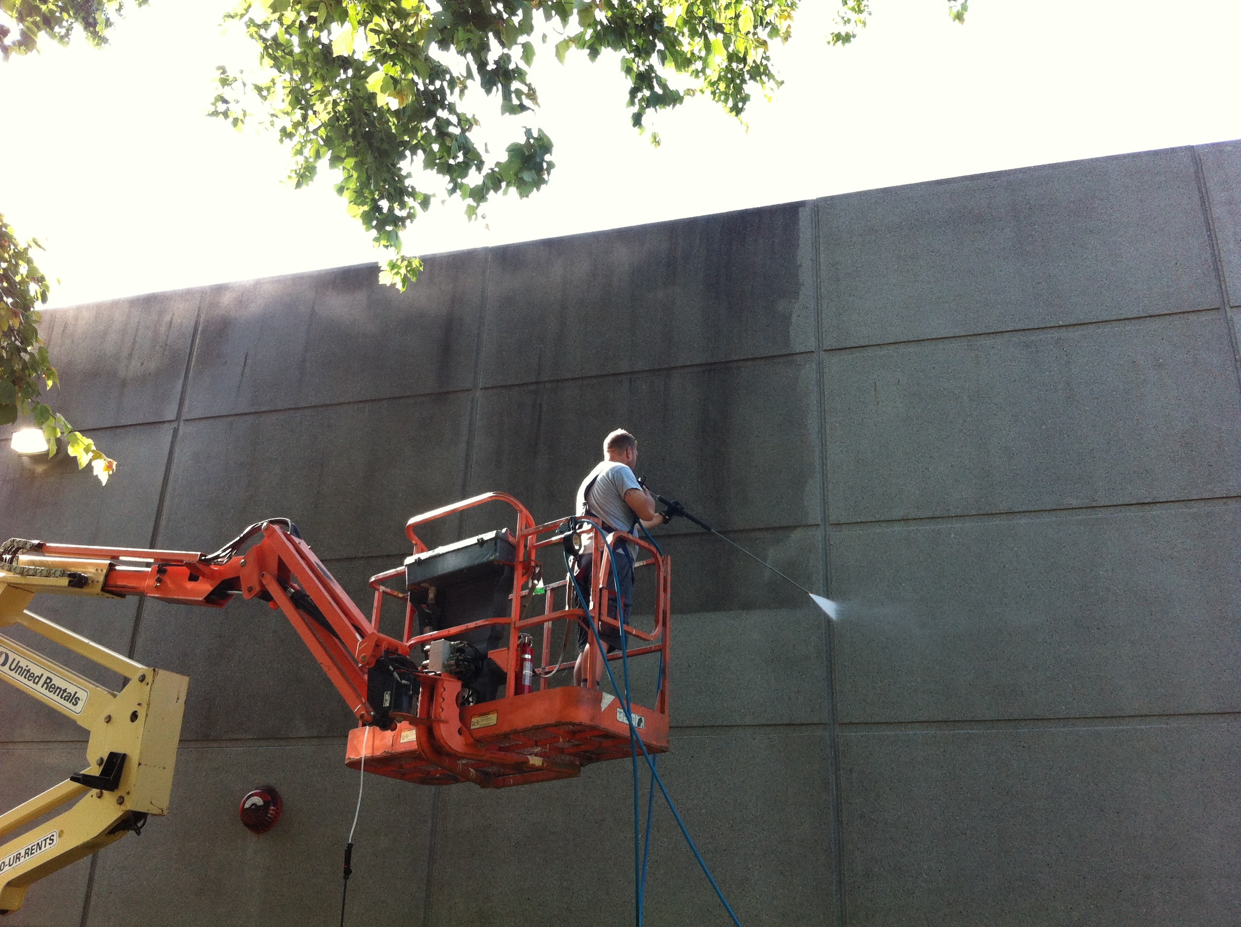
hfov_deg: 52.7
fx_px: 1253
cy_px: 464
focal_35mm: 35
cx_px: 620
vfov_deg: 40.6
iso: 80
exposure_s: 1/186
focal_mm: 3.85
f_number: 2.8
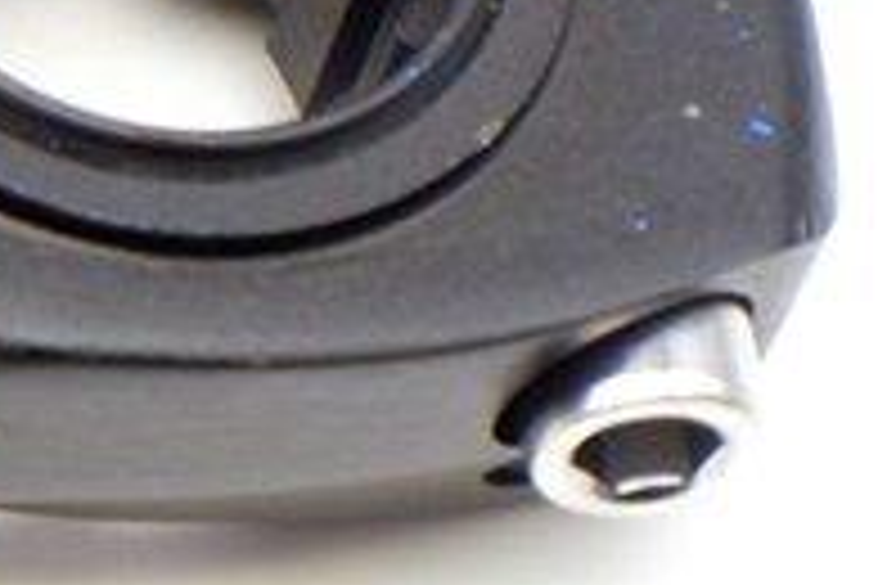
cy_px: -1130
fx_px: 11462
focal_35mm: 470
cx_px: -2067
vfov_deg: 2.9
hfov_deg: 4.2
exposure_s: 1/70
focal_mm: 45
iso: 320
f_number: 5.6
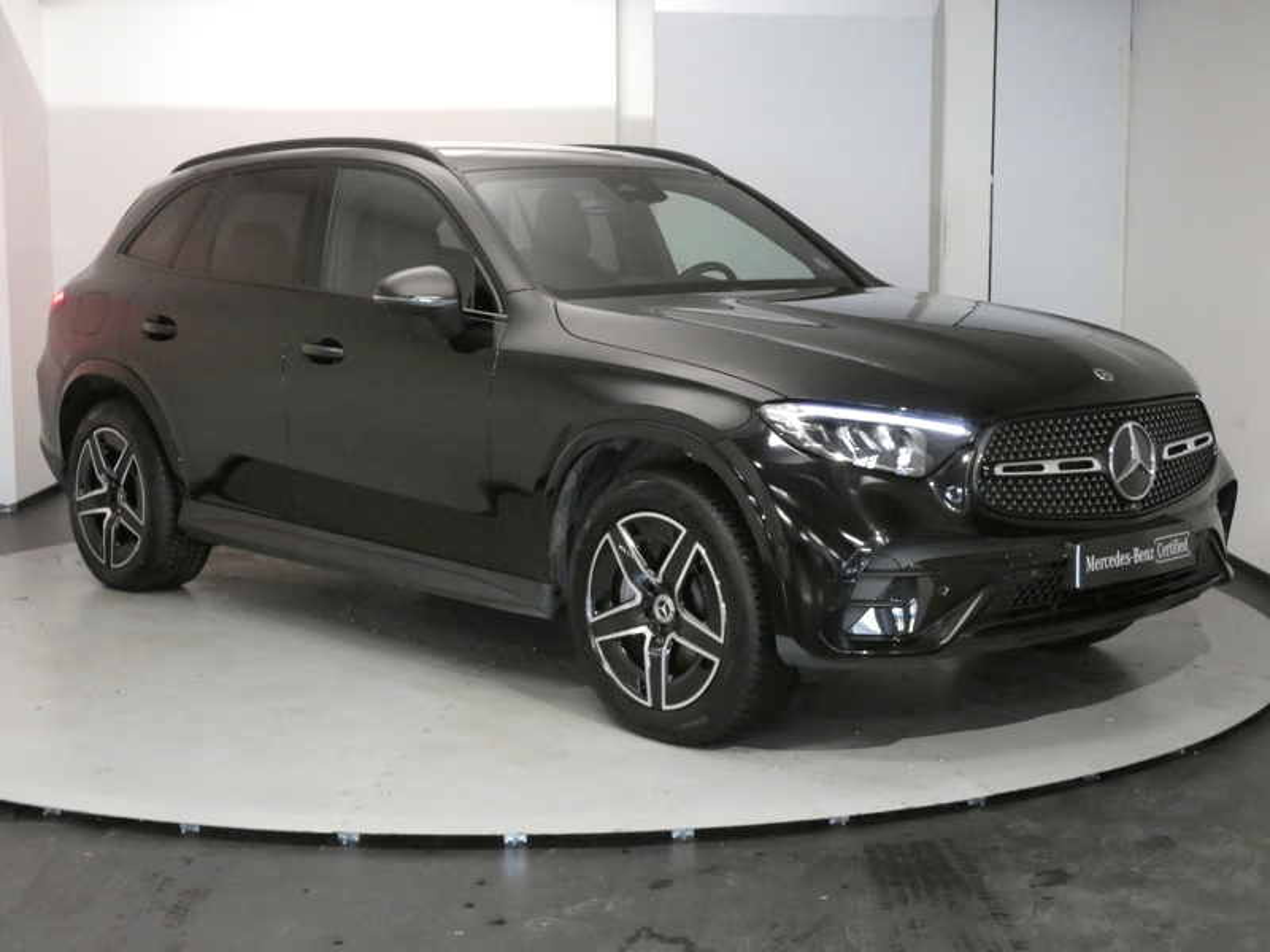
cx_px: 635
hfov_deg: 38.2
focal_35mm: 50
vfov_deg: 29.1
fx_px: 1834
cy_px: 476
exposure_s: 1/60
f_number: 3.9
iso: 1600
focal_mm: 9
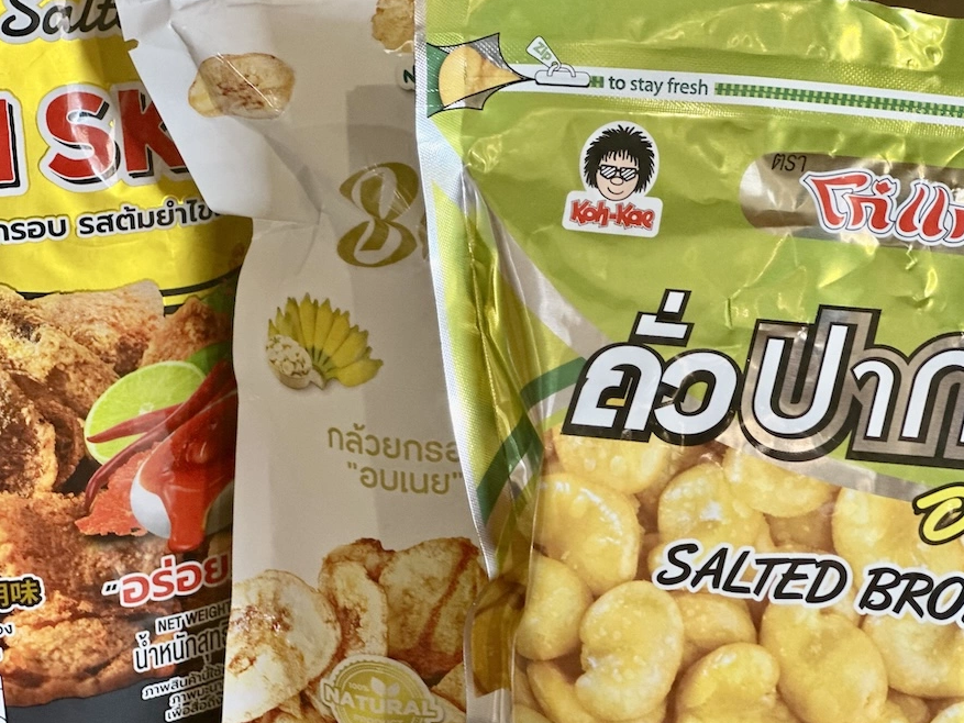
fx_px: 2200
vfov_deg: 18.7
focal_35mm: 79
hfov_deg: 24.7
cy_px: 368
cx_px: 475
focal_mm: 9
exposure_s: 1/40
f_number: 2.8
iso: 320
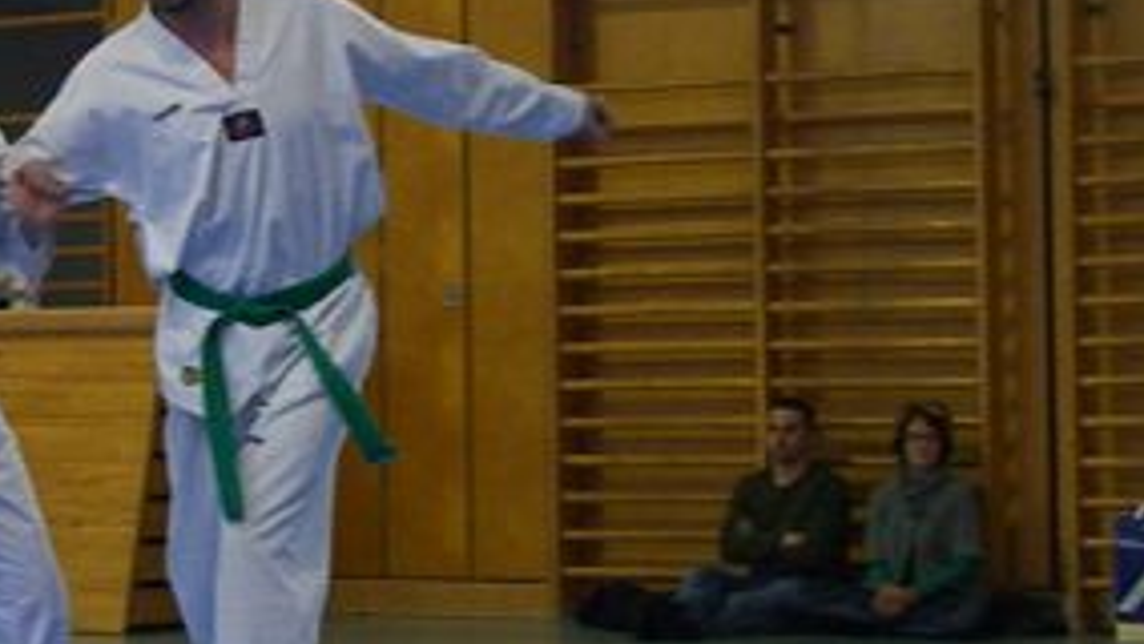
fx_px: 4248
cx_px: 185
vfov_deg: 8.7
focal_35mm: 140
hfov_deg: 15.2
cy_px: 141
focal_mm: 11.8
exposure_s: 1/80
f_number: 3.6
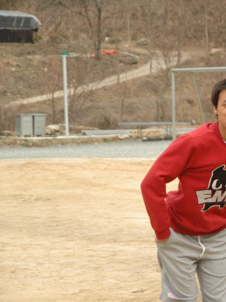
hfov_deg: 11.3
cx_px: 241
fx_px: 1123
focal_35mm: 129
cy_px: 127
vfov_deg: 15.3
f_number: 2.8
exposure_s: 1/4000
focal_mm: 50
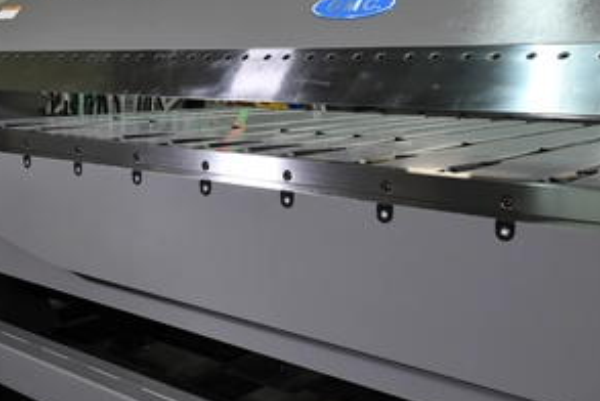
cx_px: 199
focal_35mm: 45
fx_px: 751
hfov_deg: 43.0
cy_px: 208
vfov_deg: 29.9
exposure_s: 1/13
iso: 400
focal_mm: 22
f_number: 8
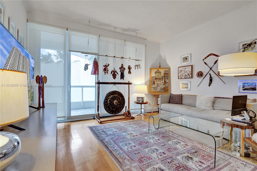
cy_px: 86
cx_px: 128
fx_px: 114
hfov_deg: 96.8
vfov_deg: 73.7
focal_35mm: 16
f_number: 5
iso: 2500
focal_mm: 16
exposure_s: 1/200
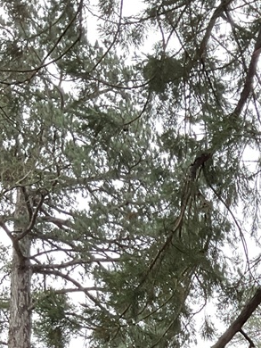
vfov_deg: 17.7
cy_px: 529
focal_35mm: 99
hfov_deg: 14.2
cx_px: 369
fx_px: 994
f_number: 1.8
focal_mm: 3
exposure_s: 1/50
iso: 64
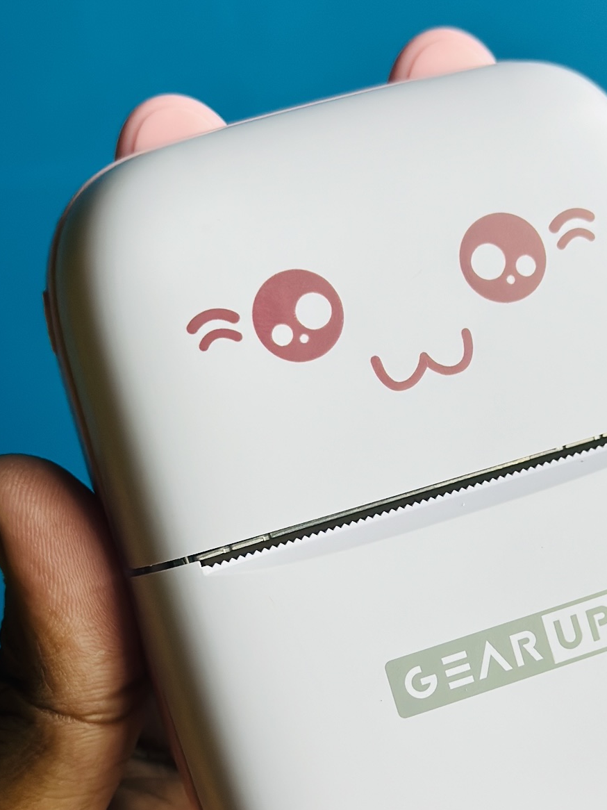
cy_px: 528
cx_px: 426
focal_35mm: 83
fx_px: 1941
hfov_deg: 17.7
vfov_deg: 23.5
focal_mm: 6.86
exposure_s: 1/220
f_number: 1.78
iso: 80
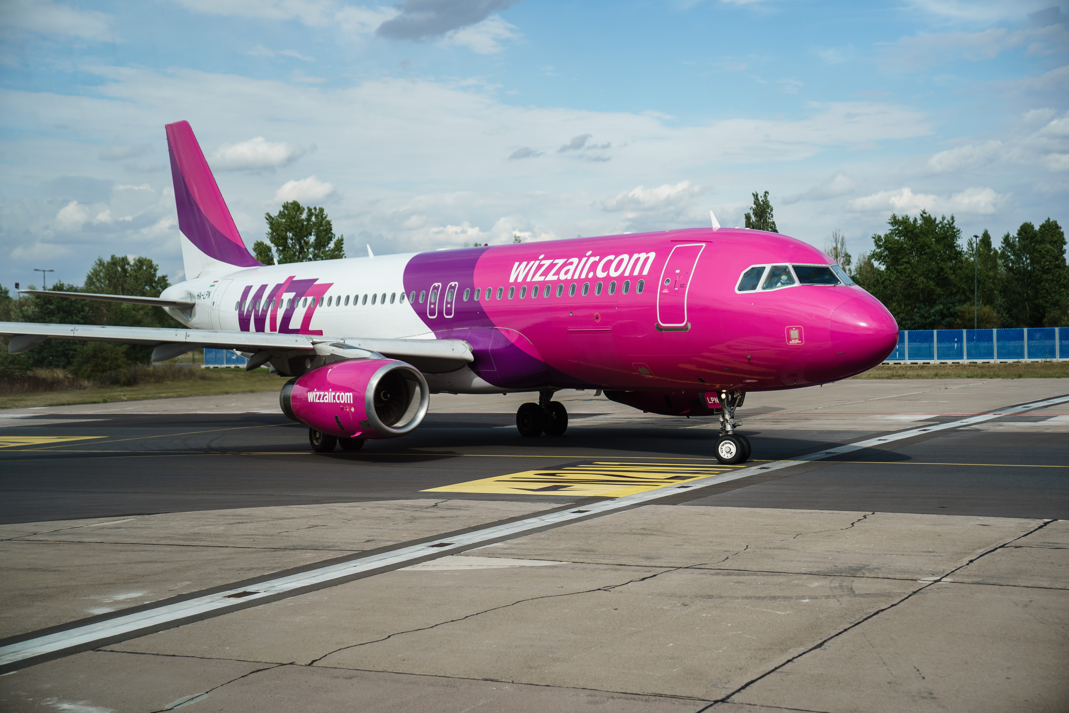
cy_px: 356
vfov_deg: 24.2
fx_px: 1663
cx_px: 534
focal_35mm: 56
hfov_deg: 35.6
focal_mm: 56
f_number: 2.8
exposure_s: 1/1000
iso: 200
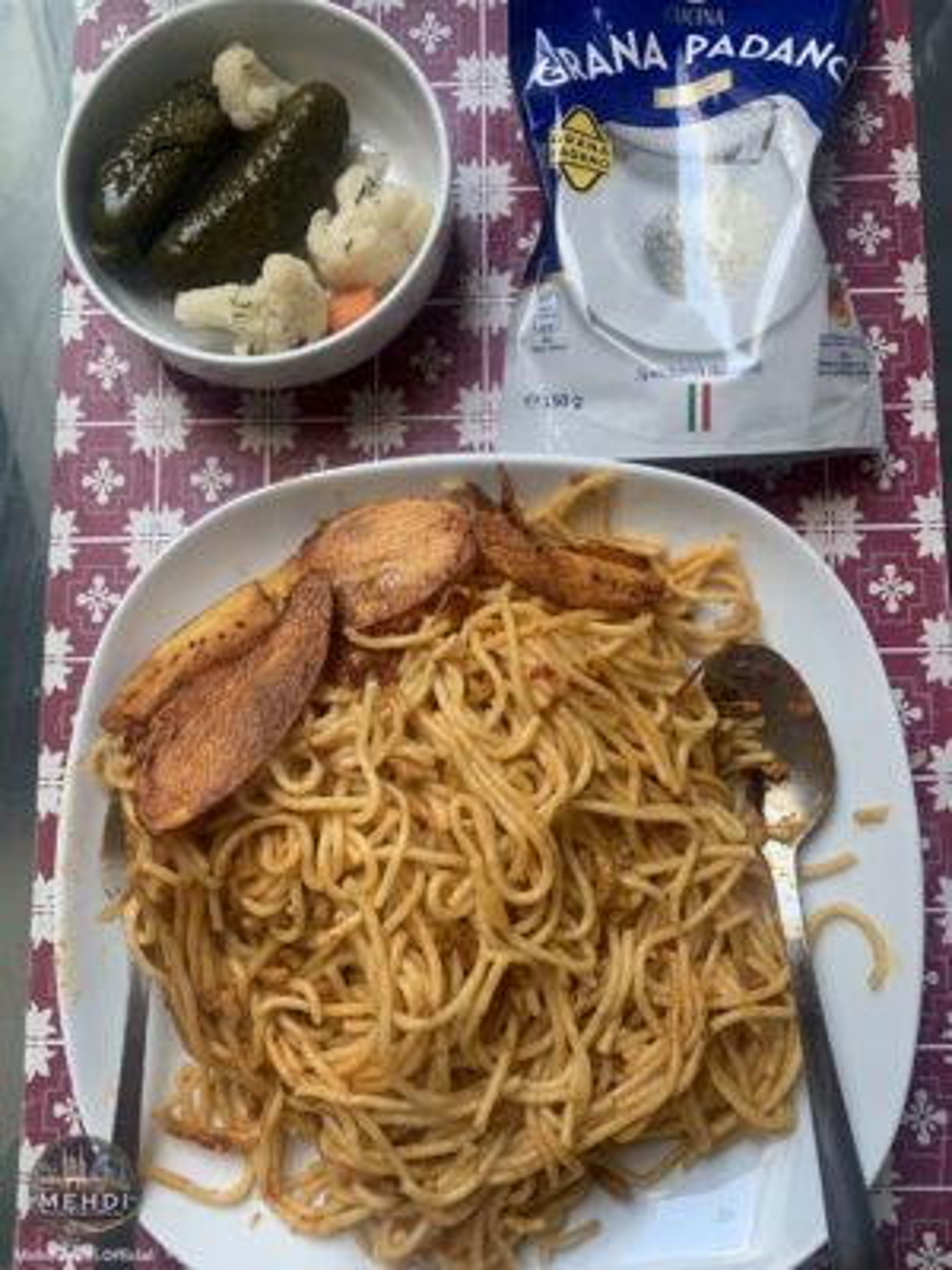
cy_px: 635
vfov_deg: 67.3
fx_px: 953
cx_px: 476
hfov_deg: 53.1
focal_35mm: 26
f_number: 1.8
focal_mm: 4.25
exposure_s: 1/63
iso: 100
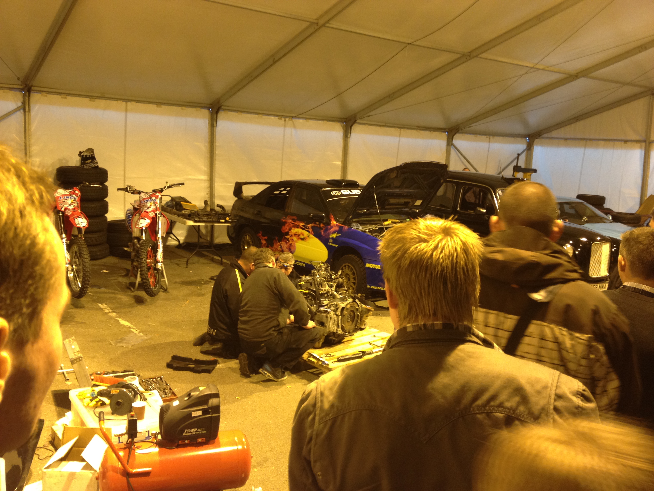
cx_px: 327
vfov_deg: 40.7
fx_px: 661
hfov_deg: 52.6
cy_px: 246
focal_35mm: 35
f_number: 2.4
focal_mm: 4.28
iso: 100
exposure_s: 1/20
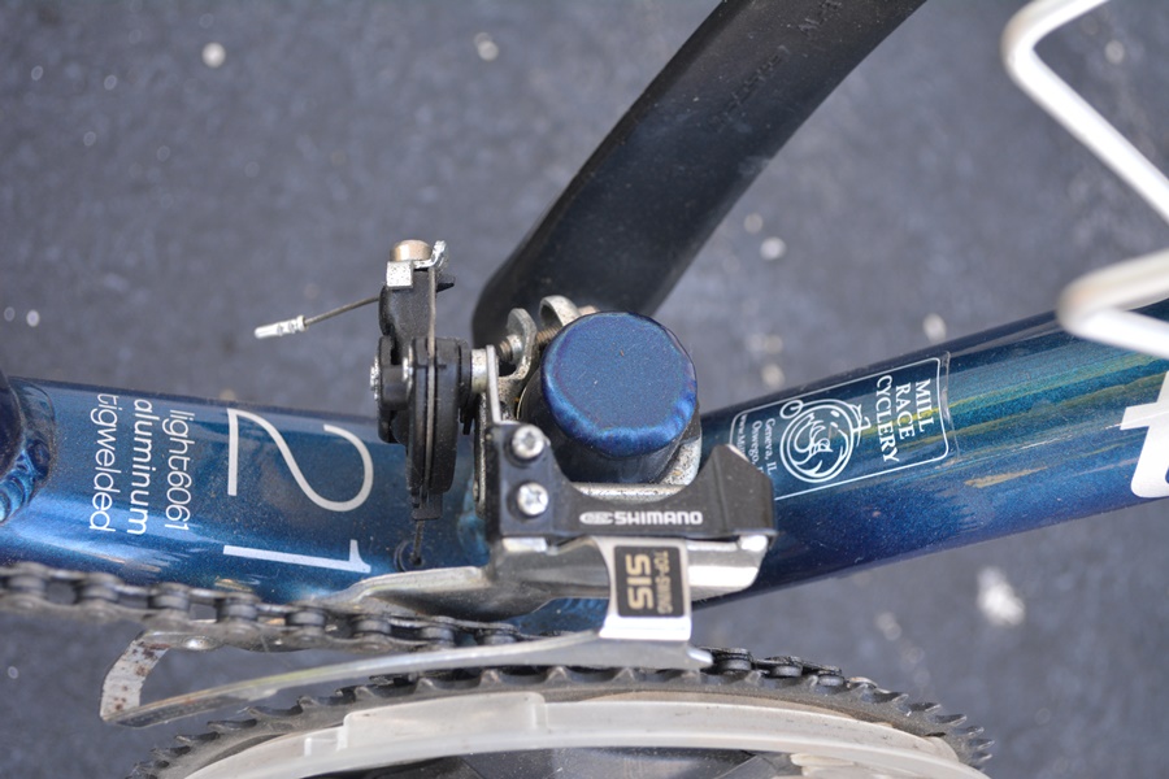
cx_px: 584
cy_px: 390
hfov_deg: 33.4
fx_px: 1948
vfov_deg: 22.6
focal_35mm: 60
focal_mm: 40
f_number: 5.3
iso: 500
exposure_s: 1/60
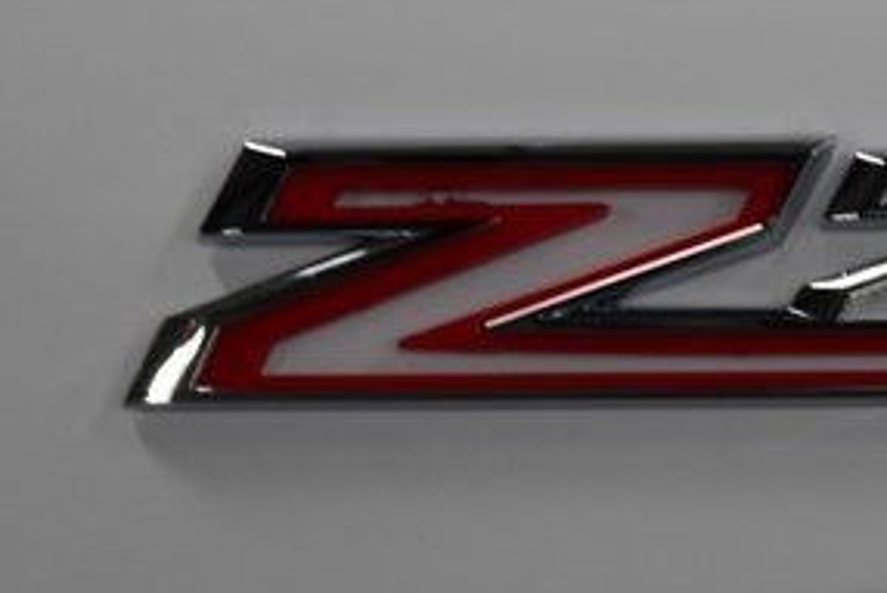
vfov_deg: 5.9
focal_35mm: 235
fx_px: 5793
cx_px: 865
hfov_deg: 8.7
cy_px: 219
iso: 1600
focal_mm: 70
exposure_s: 1/125
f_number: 9
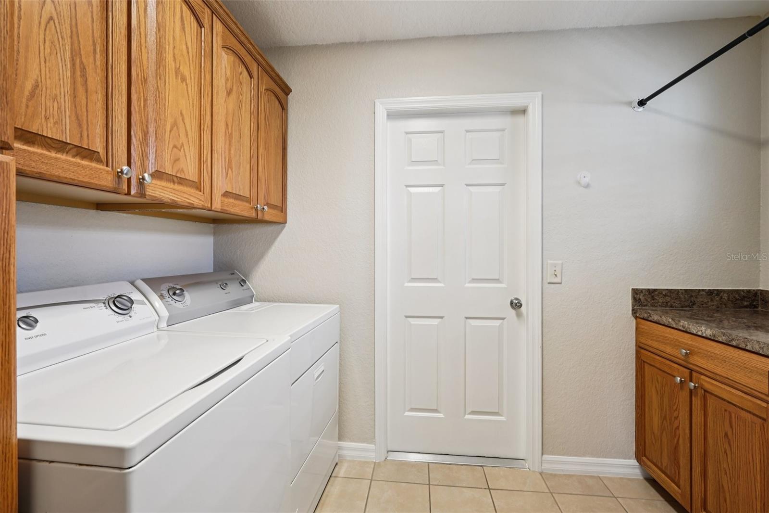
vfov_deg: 73.7
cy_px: 256
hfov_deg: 96.7
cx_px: 384
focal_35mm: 16
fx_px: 342
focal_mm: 16
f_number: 8
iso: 400
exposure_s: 1/15
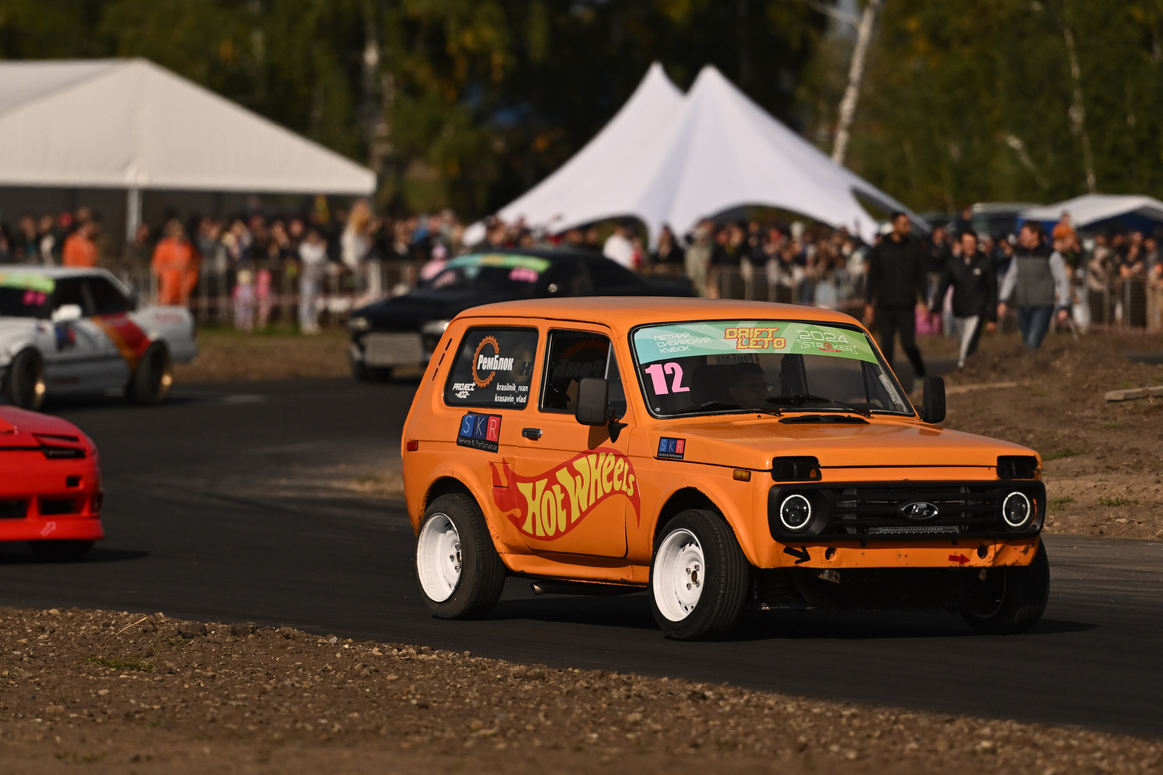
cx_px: 582
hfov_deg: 6.9
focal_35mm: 300
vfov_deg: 4.6
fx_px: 9690
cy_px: 388
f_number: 2.8
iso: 560
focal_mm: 200
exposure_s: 1/32000
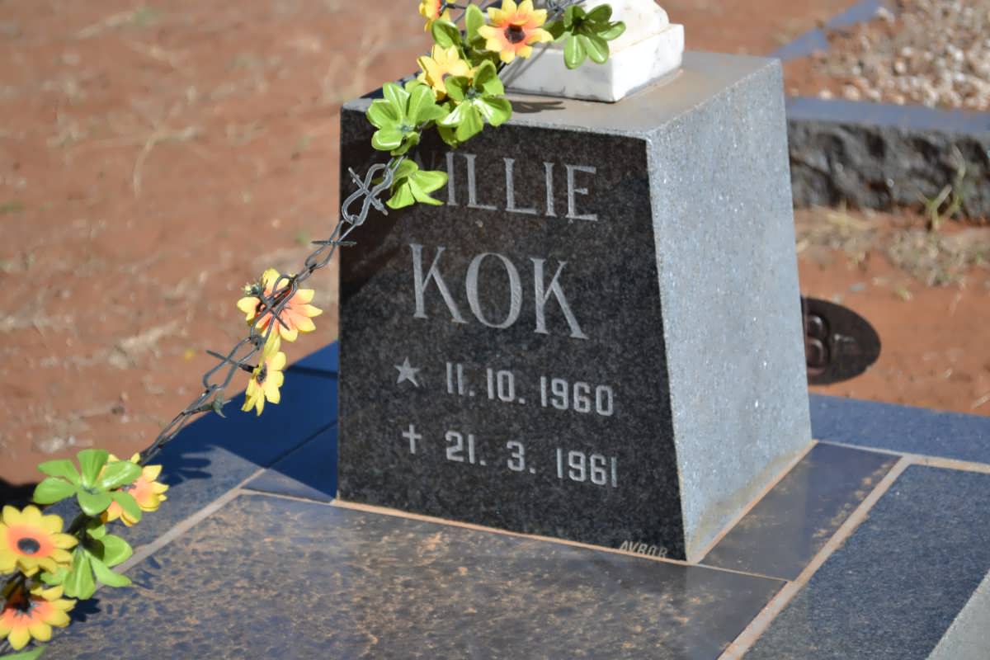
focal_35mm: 82
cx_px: 495
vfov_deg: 16.6
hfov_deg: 24.6
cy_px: 330
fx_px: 2269
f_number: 5.6
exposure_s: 1/125
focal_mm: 55
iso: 110
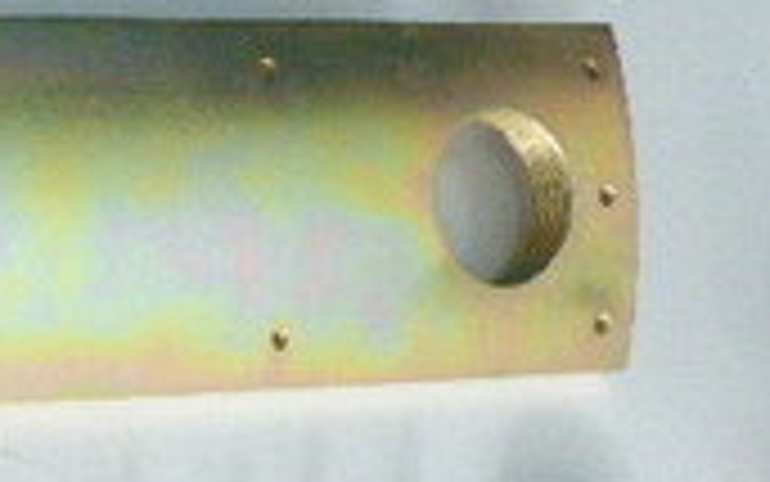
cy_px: 516
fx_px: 3569
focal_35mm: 170
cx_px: -185
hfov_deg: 12.0
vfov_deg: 7.7
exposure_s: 1/80
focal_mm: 9.77
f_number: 3.5
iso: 800
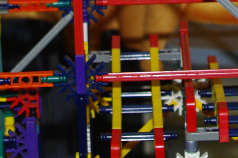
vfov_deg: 4.9
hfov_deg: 7.4
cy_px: -125
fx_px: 1843
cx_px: 174
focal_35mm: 279
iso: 400
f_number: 4.5
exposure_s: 1/45
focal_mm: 30.63
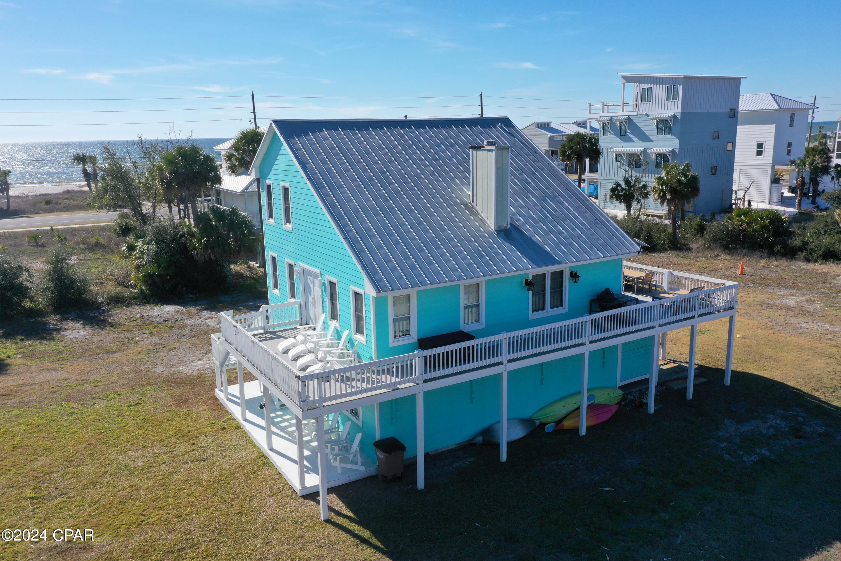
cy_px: 280
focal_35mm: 28
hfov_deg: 65.5
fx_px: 654
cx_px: 420
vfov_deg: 46.4
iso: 100
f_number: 6.3
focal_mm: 10.26
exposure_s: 1/500
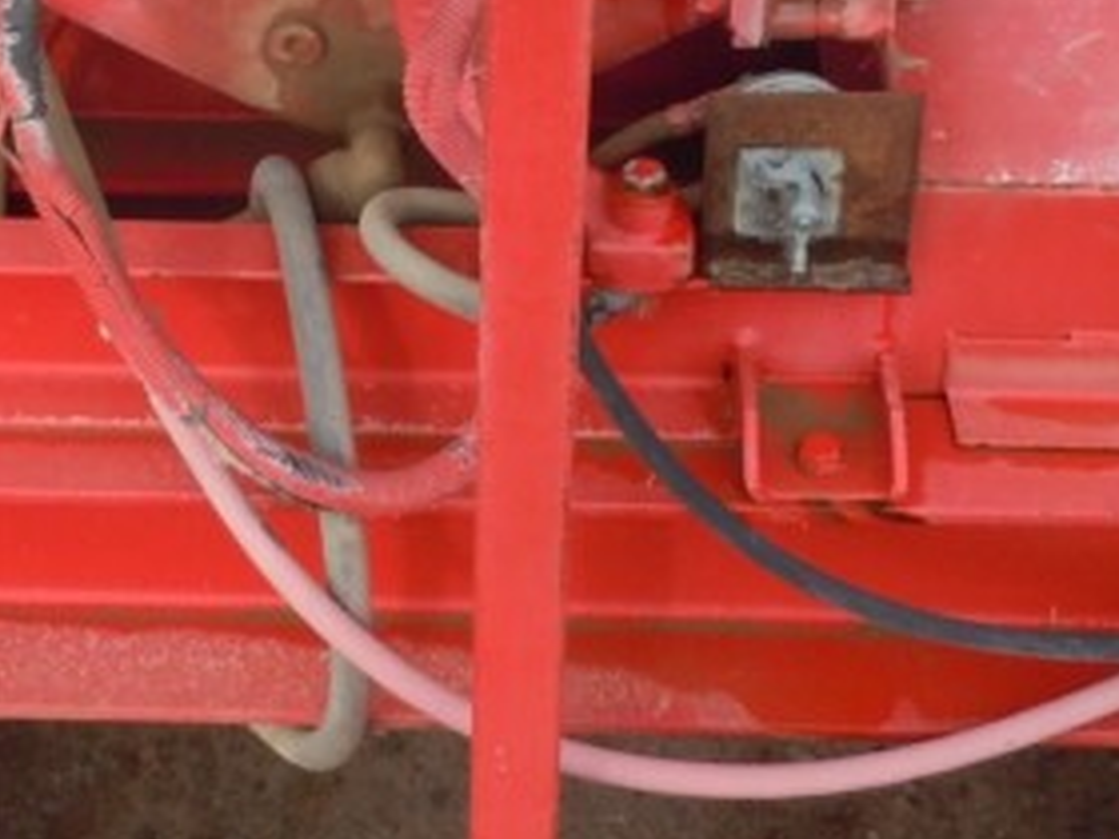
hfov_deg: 24.2
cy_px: -112
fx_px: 2586
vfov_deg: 17.7
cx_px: 336
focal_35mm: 80
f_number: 3.7
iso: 100
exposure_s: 1/250
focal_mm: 5
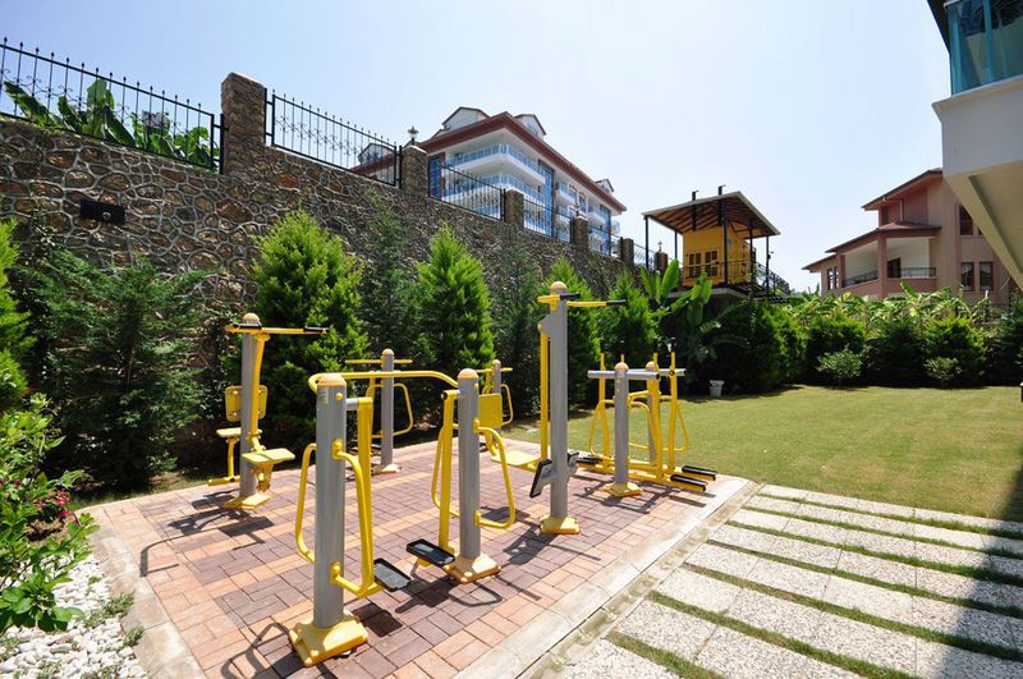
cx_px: 512
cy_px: 340
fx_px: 426
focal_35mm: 15
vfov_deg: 77.2
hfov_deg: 100.5
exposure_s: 1/250
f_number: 10
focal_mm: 10
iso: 220
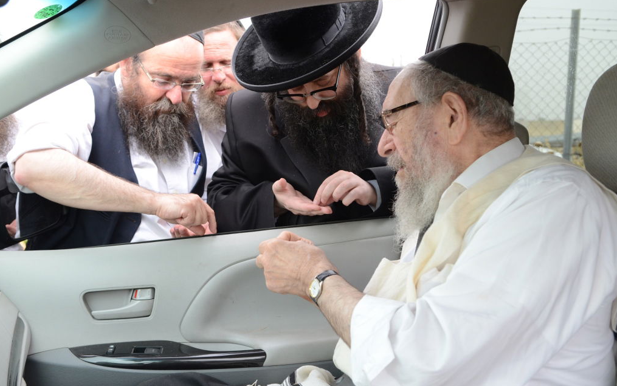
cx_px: 308
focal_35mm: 40
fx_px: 673
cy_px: 190
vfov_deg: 32.0
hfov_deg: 49.3
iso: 800
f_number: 4
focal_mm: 26
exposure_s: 1/500
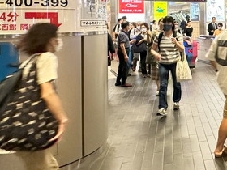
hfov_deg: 39.3
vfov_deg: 34.0
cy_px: 16
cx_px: 243
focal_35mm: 40
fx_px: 262
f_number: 2.2
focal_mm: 2.22
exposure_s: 1/50
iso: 320
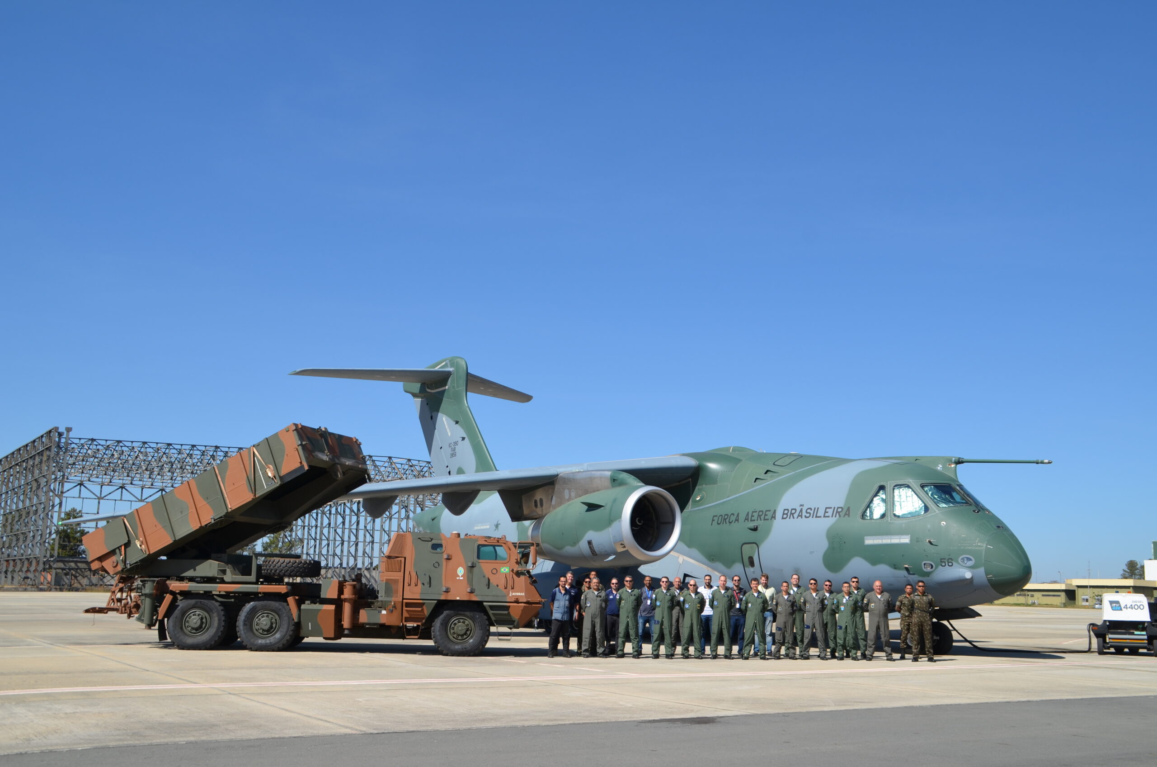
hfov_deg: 51.4
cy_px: 384
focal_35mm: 38
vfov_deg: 35.3
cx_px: 578
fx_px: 1203
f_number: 10
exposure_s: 1/400
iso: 100
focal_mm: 25
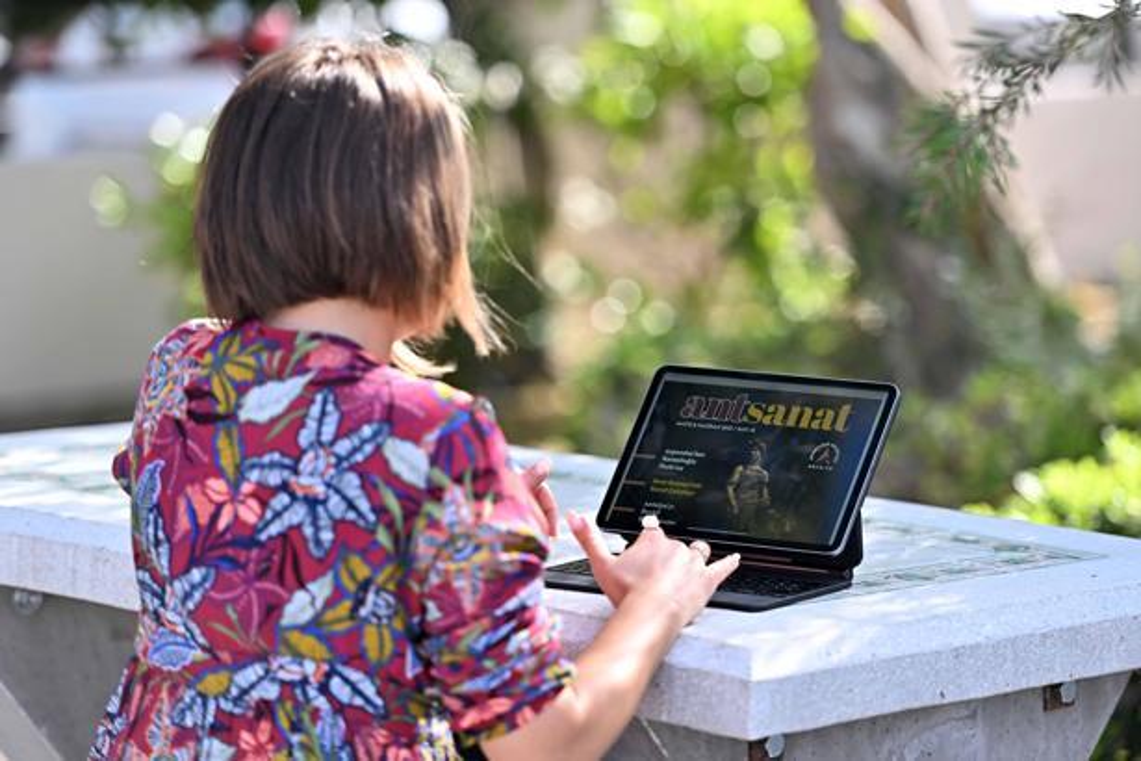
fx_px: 4595
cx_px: 570
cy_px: 380
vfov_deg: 9.5
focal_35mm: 145
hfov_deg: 14.2
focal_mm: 145
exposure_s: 1/640
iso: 160
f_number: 2.8
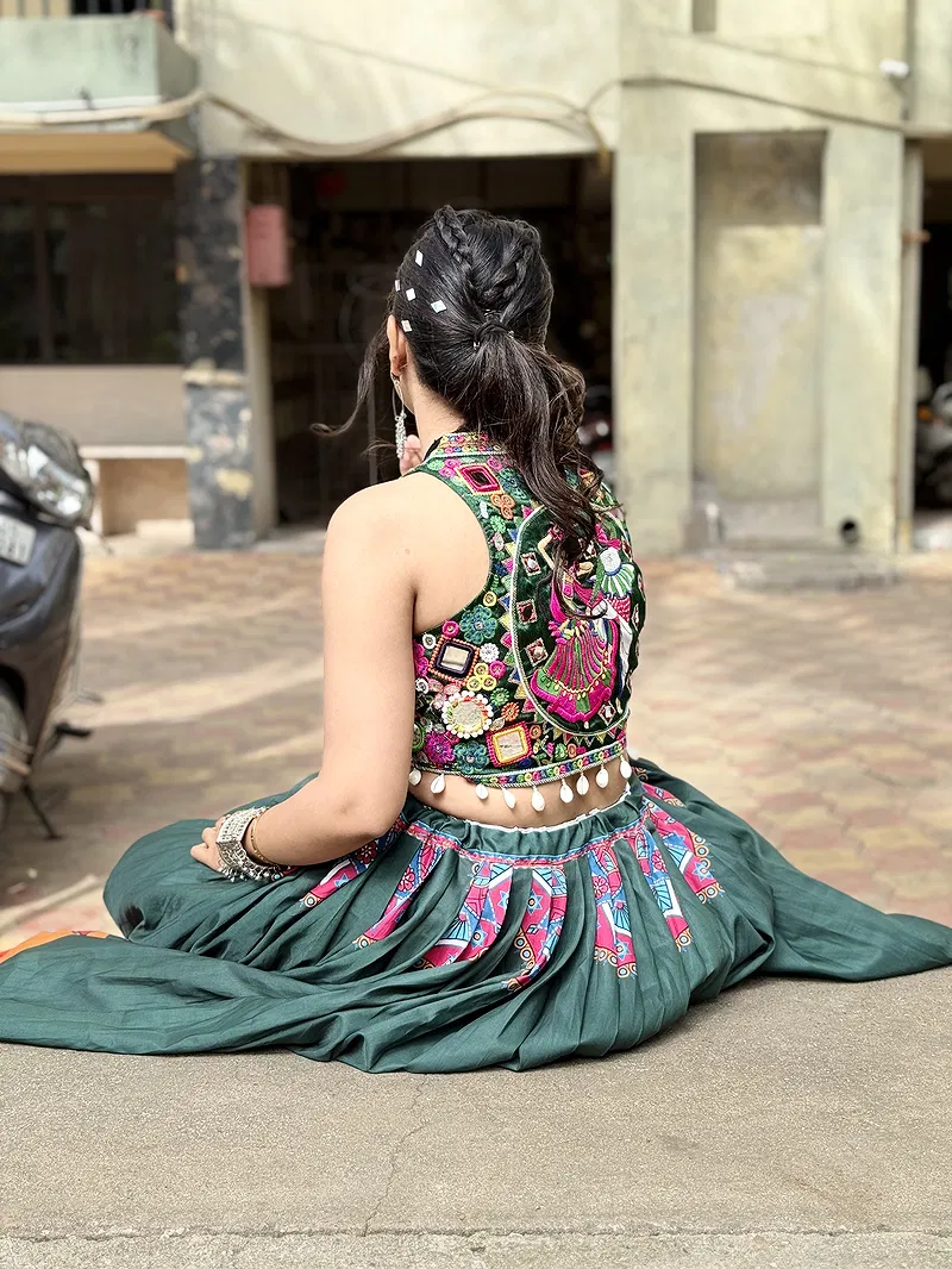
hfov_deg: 30.3
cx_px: 476
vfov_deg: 39.6
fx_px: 1759
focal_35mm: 48
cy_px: 634
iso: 64
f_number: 1.78
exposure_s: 1/596
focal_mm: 6.76
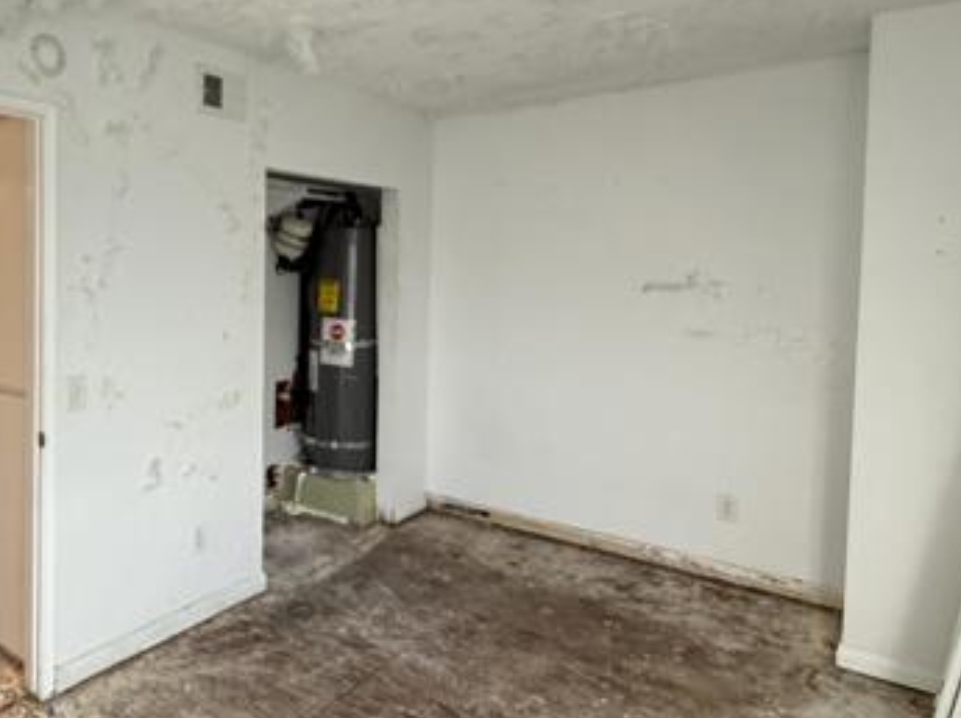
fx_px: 721
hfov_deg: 64.2
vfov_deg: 52.7
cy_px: 298
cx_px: 267
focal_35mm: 26
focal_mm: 2.22
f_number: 2.2
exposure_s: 1/77
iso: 400
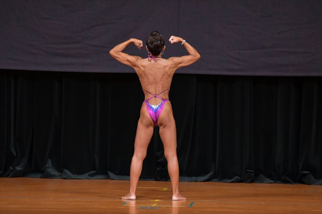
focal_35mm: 285
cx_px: 161
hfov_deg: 7.2
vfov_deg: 4.8
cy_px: 107
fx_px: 2548
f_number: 5.6
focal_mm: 190
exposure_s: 1/400
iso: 4000
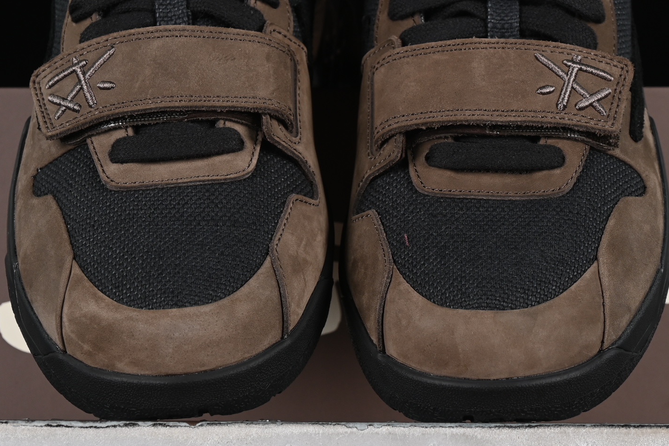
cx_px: 345
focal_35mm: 147
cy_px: 150
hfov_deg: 14.0
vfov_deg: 9.3
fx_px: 2732
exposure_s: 1/60
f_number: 6.3
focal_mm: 50
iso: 160
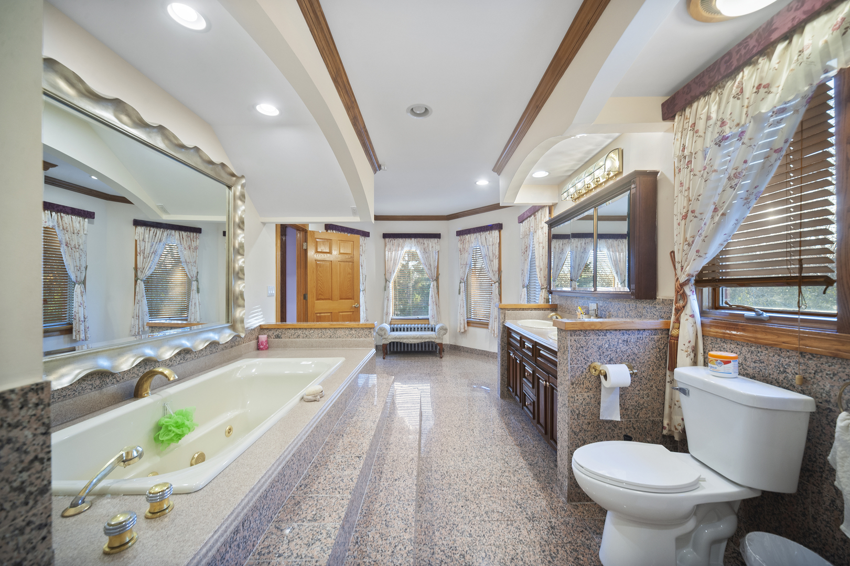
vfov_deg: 81.2
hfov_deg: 104.3
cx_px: 425
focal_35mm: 14
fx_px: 330
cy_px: 283
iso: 400
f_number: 8
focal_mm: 14
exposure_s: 1/5
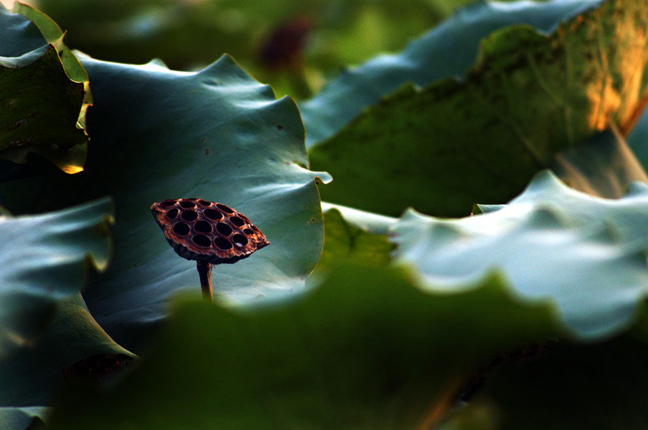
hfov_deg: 6.9
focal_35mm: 300
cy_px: 215
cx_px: 324
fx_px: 5392
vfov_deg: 4.6
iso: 640
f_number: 5.6
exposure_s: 1/320
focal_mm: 200
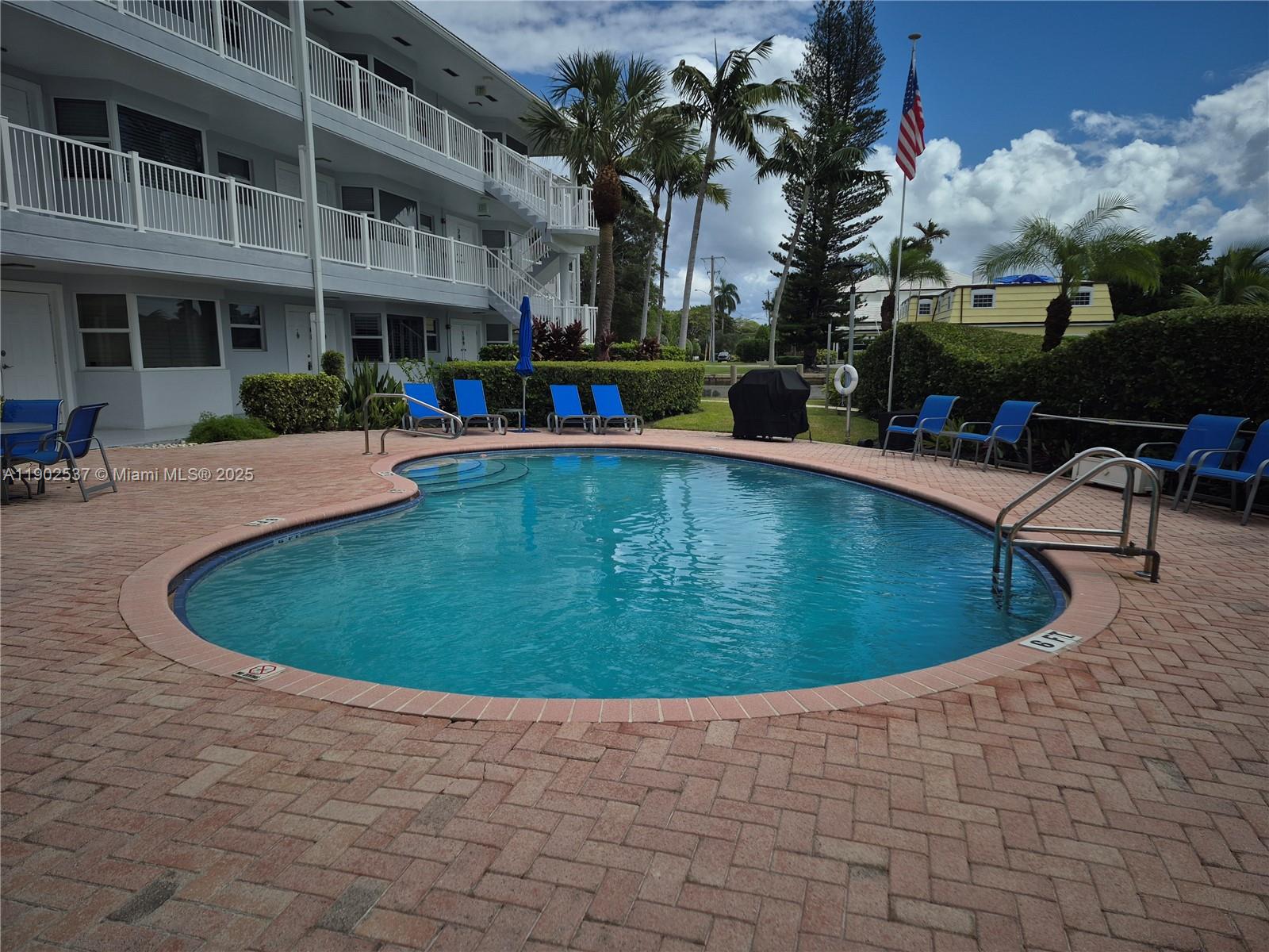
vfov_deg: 58.9
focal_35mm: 23
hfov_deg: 73.9
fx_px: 843
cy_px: 476
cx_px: 634
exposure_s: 1/2136
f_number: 1.8
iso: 25
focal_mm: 5.4
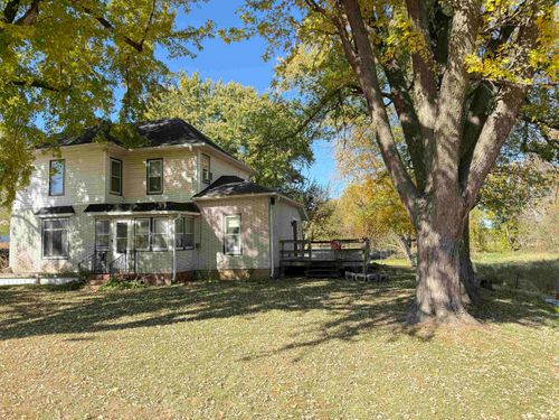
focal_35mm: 24
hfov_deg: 71.6
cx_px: 280
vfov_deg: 56.8
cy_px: 210
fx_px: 388
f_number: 1.78
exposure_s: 1/831
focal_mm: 6.76
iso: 100
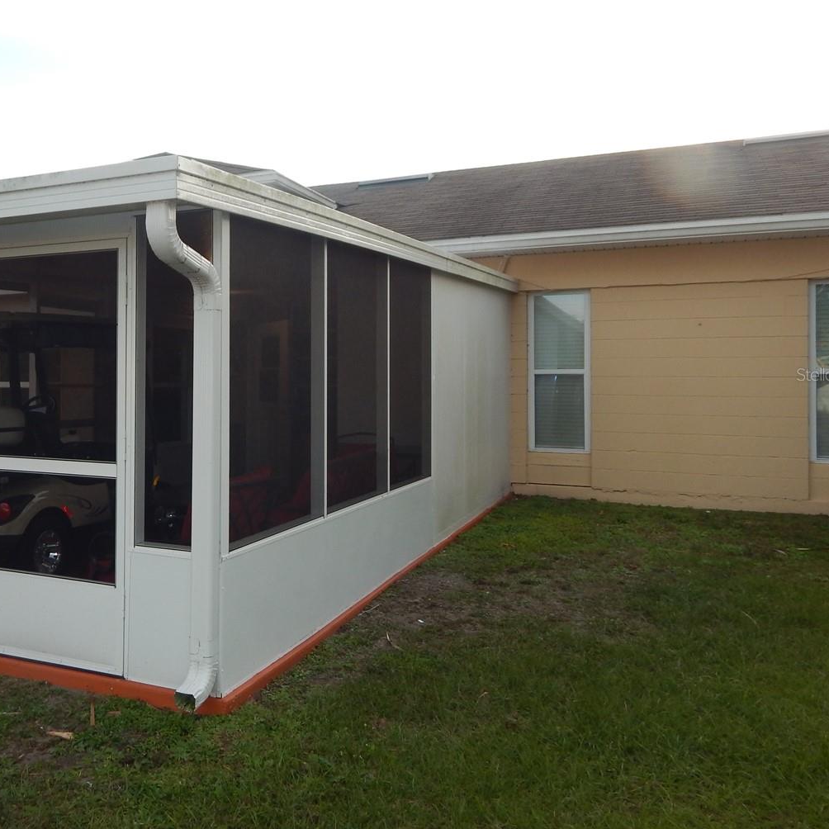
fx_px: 840
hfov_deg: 50.5
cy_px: 374
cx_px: 214
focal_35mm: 31
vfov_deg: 52.4
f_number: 3
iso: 125
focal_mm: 4
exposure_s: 1/320
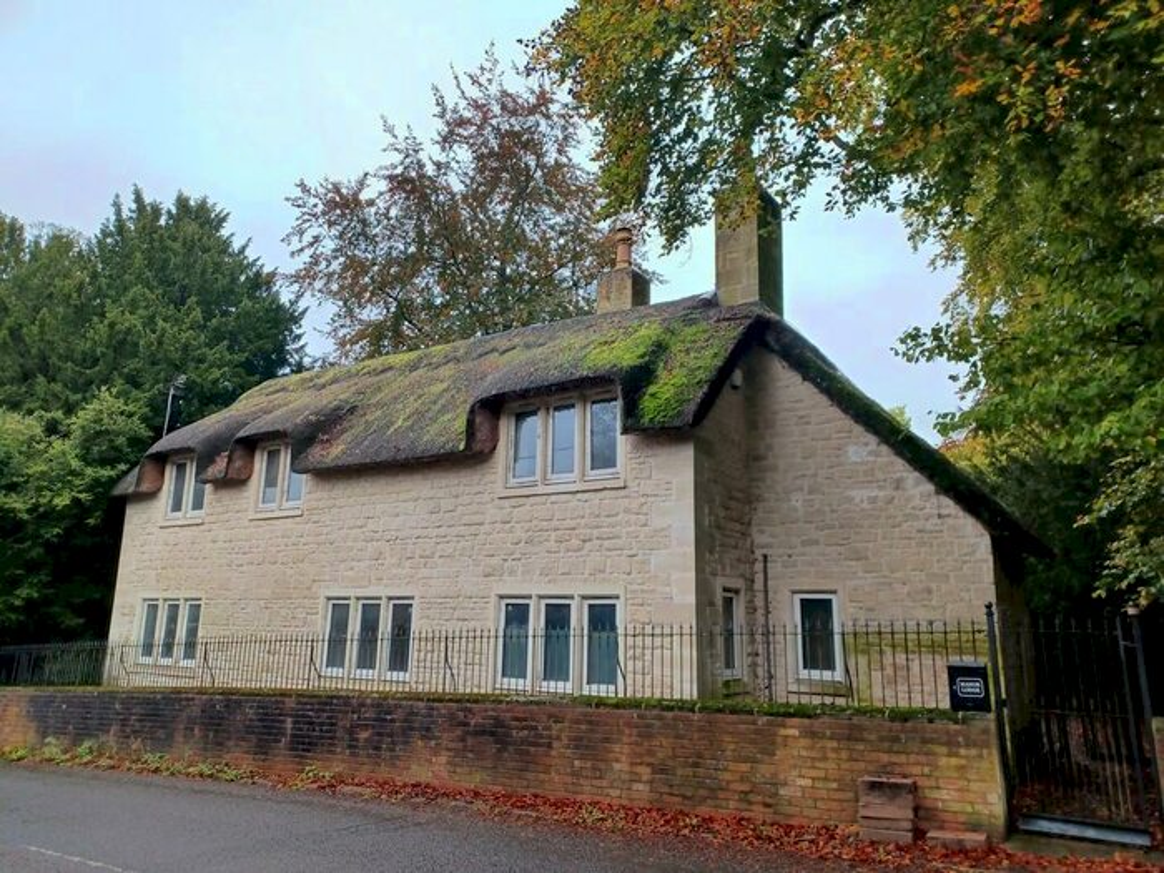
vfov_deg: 54.9
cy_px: 436
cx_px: 582
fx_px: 841
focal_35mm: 25
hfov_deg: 69.4
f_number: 1.8
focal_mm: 4.6
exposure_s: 1/50
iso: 40
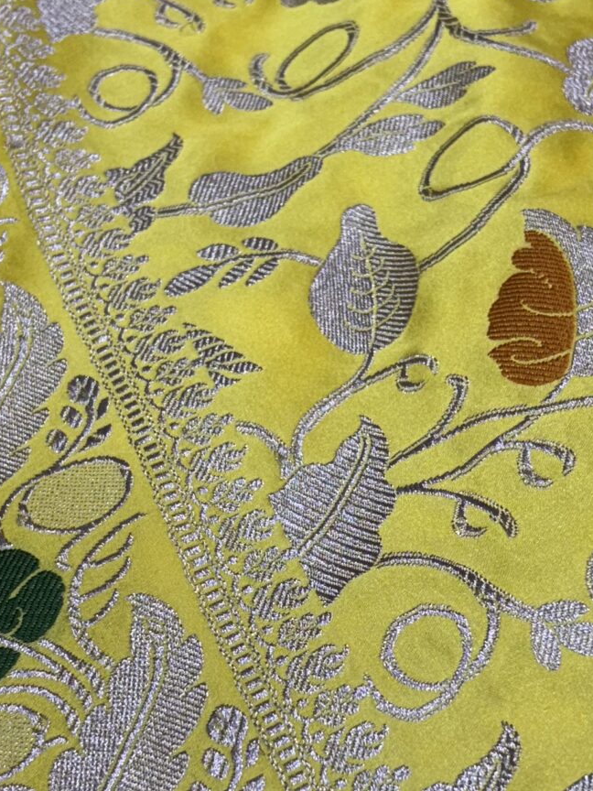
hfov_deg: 19.1
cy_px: 505
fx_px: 1759
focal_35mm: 77
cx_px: 325
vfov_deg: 25.2
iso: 64
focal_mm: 5.96
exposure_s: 1/100
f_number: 1.6
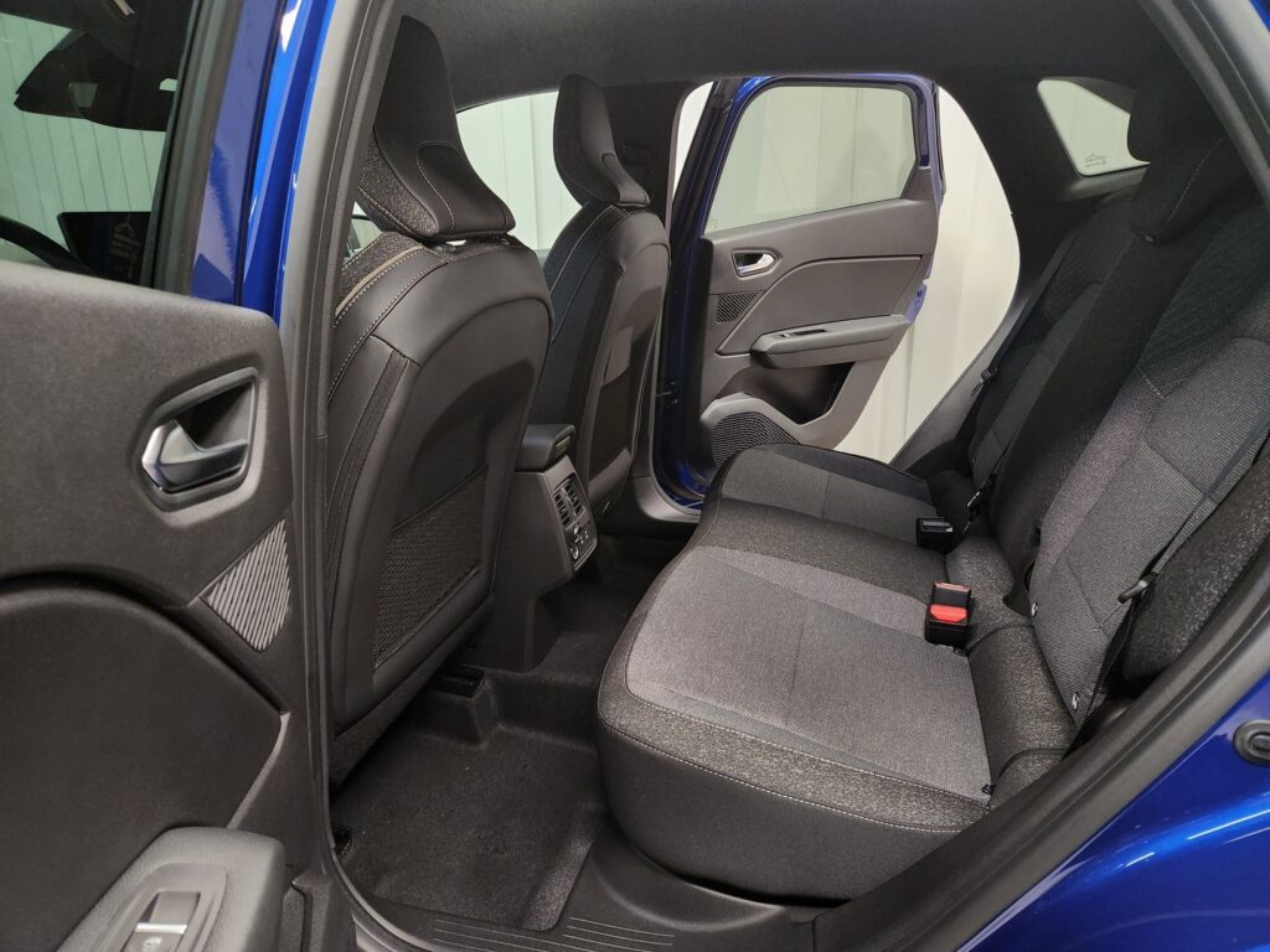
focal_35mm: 23
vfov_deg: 58.9
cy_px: 476
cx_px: 635
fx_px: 844
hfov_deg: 73.9
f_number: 1.8
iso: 640
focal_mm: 5.4
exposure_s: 1/100
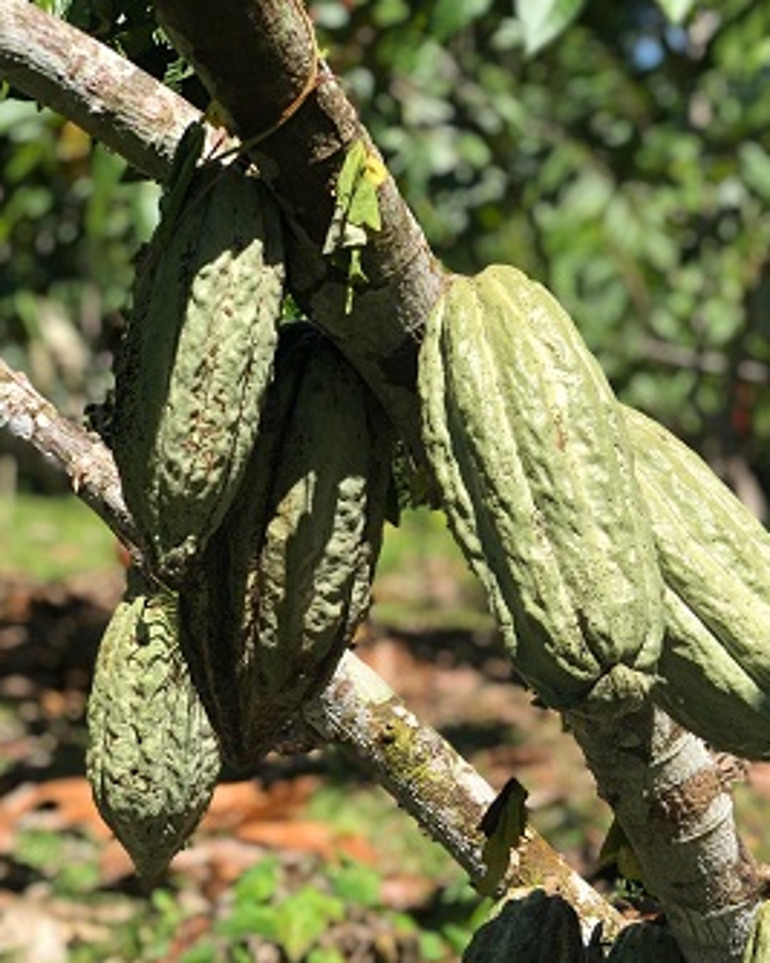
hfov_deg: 20.1
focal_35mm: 76
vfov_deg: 24.8
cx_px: 532
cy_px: 718
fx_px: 2166
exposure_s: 1/578
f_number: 2.4
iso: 16
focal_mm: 6
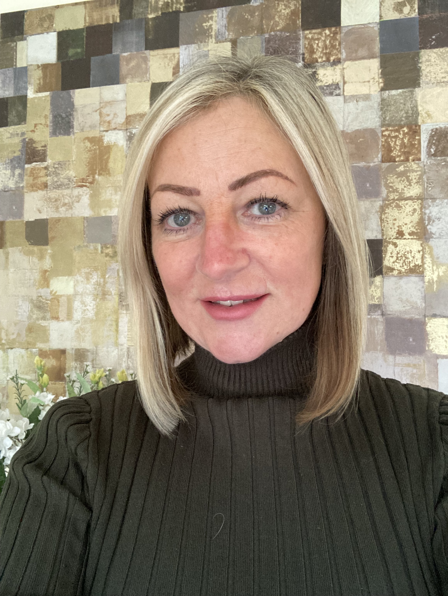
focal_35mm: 32
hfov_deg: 44.2
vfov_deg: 56.8
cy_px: 298
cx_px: 224
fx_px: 552
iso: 320
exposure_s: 1/40
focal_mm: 2.87
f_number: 2.2
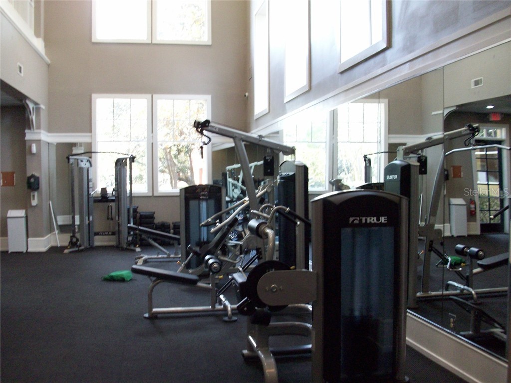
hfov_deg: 54.0
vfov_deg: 41.8
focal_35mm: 34
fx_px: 502
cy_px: 192
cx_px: 256
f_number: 2.8
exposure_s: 1/60
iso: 160
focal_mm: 5.7
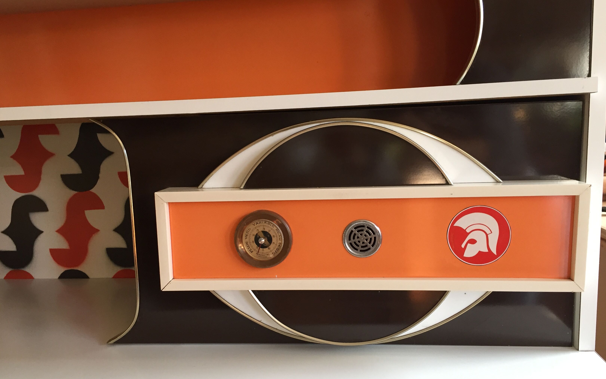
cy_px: 209
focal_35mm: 31
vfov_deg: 40.6
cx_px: 302
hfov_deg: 61.2
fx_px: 512
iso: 64
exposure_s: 1/33
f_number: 2.2
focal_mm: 4.15
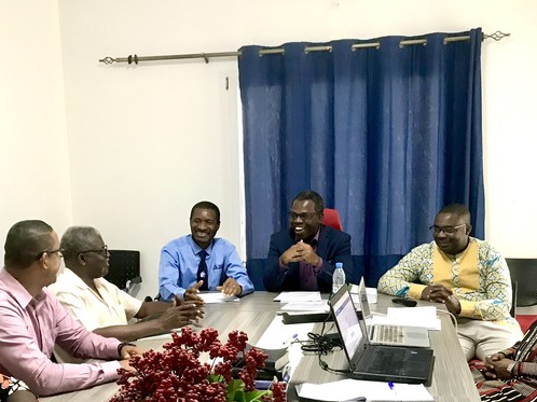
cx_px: 229
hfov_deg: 42.0
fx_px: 698
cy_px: 300
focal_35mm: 45
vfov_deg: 31.6
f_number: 1.8
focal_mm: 3.99
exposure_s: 1/17
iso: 80
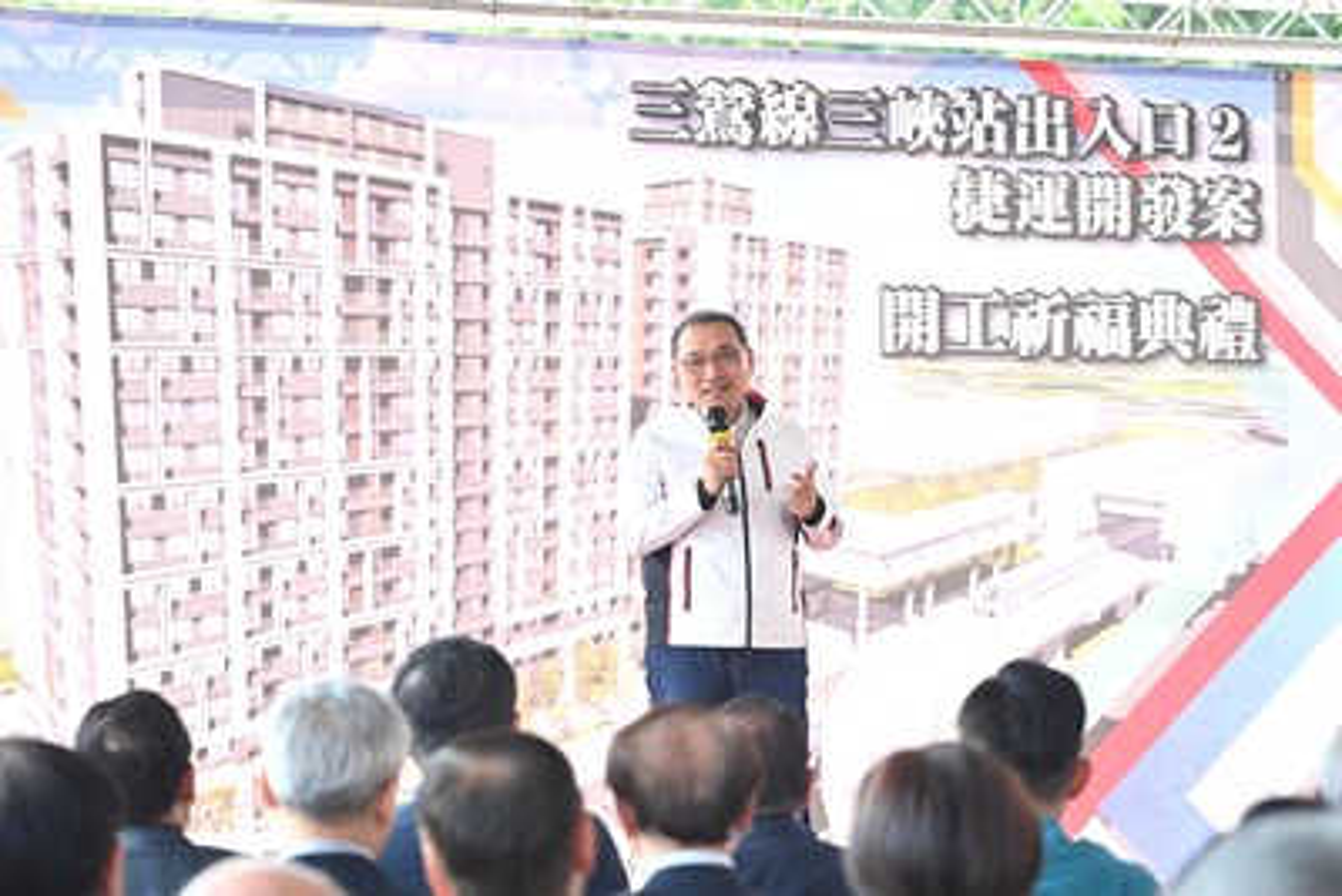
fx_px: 3915
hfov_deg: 19.4
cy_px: 448
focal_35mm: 105
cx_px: 671
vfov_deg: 13.1
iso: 360
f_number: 4
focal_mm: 105
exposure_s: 1/250
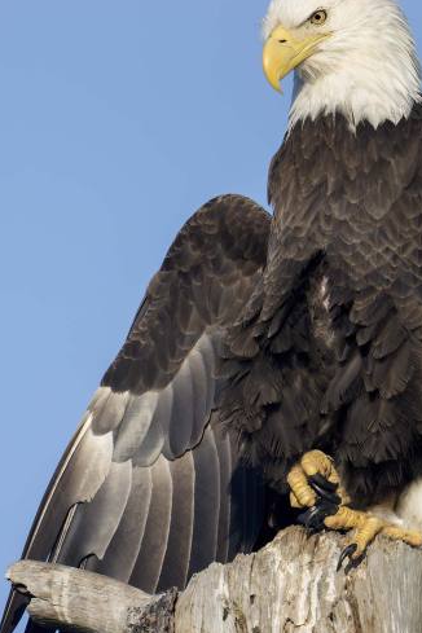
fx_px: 38803
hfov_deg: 0.6
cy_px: 309
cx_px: 320
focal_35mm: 2207
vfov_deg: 0.9
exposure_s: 1/2500
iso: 1600
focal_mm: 1200
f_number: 8
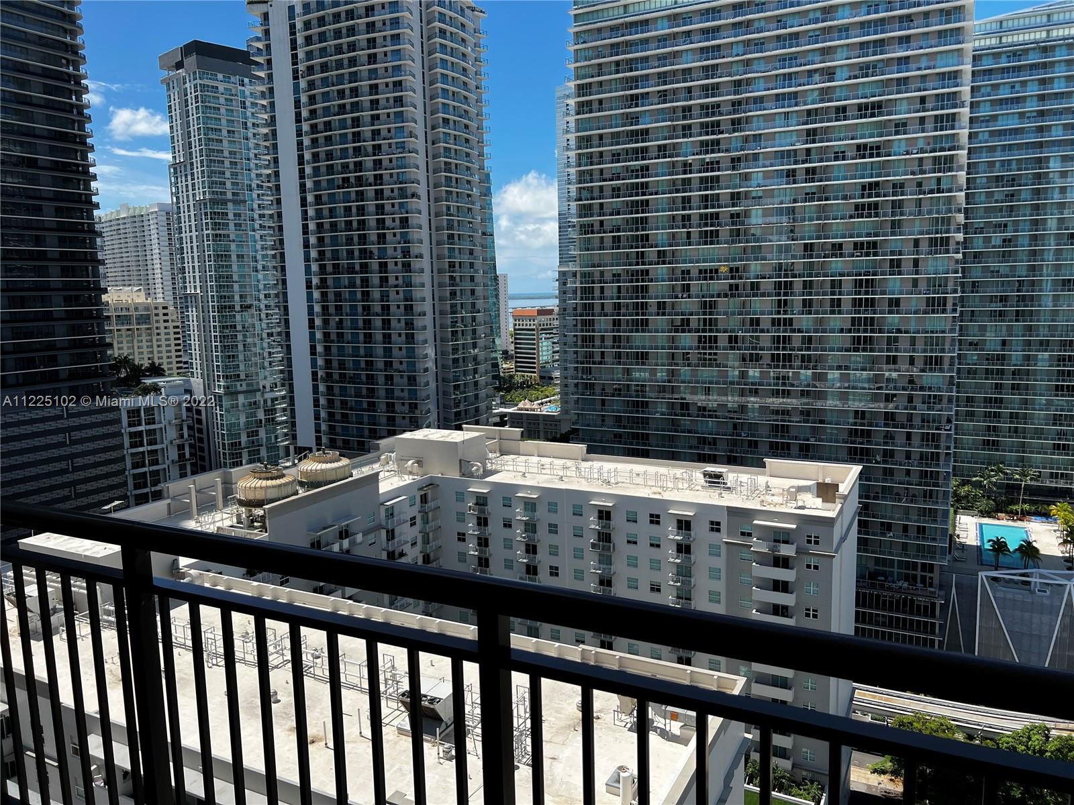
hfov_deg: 67.3
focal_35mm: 26
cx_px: 537
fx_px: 807
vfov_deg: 53.1
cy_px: 402
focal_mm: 5.7
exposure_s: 1/2571
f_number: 1.5
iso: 50
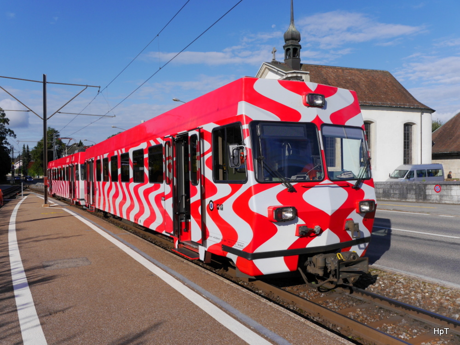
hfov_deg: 63.4
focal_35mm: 28
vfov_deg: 49.7
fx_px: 372
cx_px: 230
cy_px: 172
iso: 160
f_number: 9
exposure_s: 1/640
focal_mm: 14
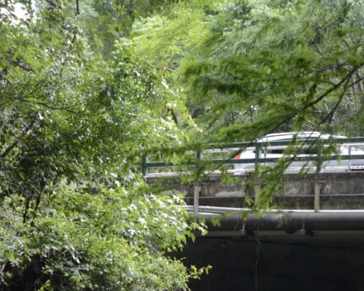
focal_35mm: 164
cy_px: 249
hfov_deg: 11.8
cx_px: 217
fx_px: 1766
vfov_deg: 9.4
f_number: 4
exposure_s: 1/320
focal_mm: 50
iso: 800
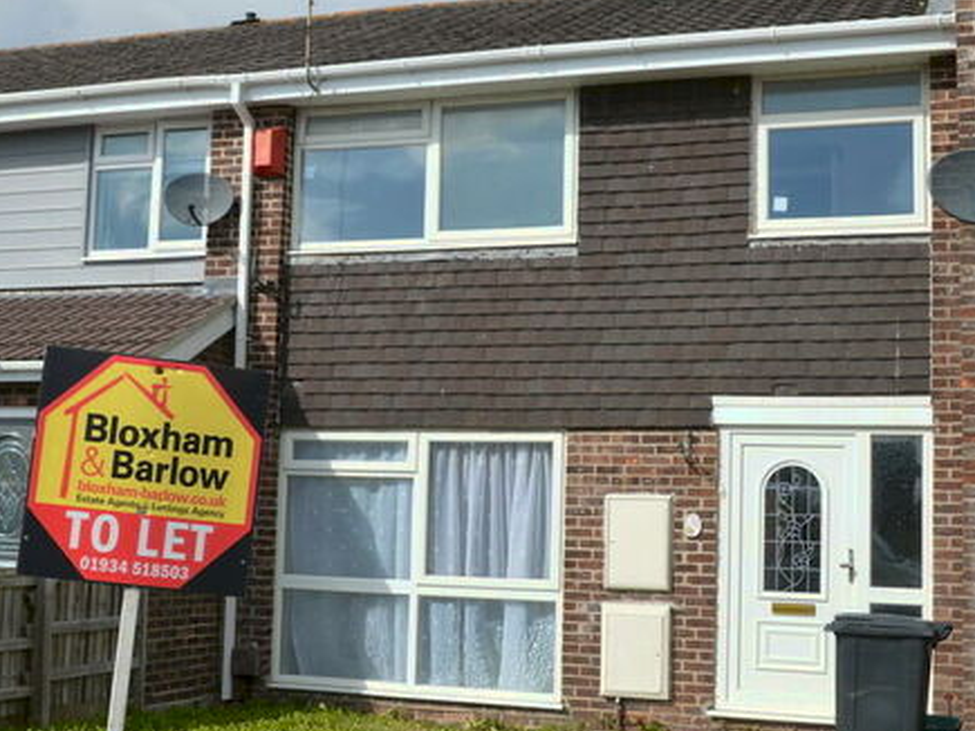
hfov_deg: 37.4
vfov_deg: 28.5
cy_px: 354
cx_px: 417
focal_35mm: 51
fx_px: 1436
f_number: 8
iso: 100
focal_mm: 22
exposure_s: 1/250
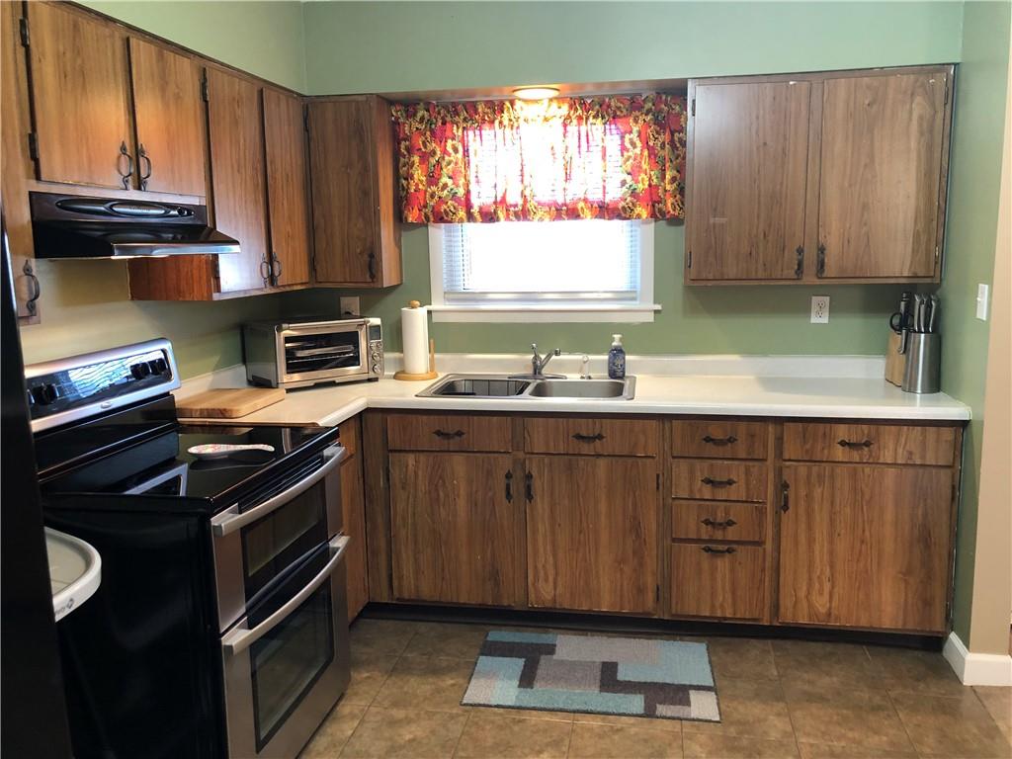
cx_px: 506
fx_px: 819
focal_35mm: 28
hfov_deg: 63.4
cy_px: 380
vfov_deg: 49.7
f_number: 1.8
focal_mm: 3.99
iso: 50
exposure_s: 1/15
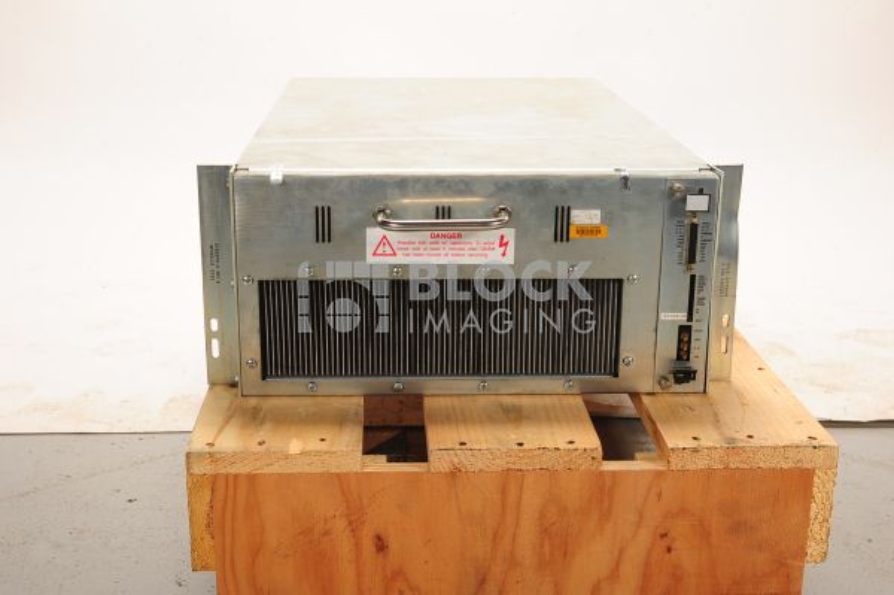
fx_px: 1241
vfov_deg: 26.9
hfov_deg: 39.6
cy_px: 298
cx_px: 447
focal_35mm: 50
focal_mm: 50
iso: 320
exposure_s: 1/160
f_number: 13
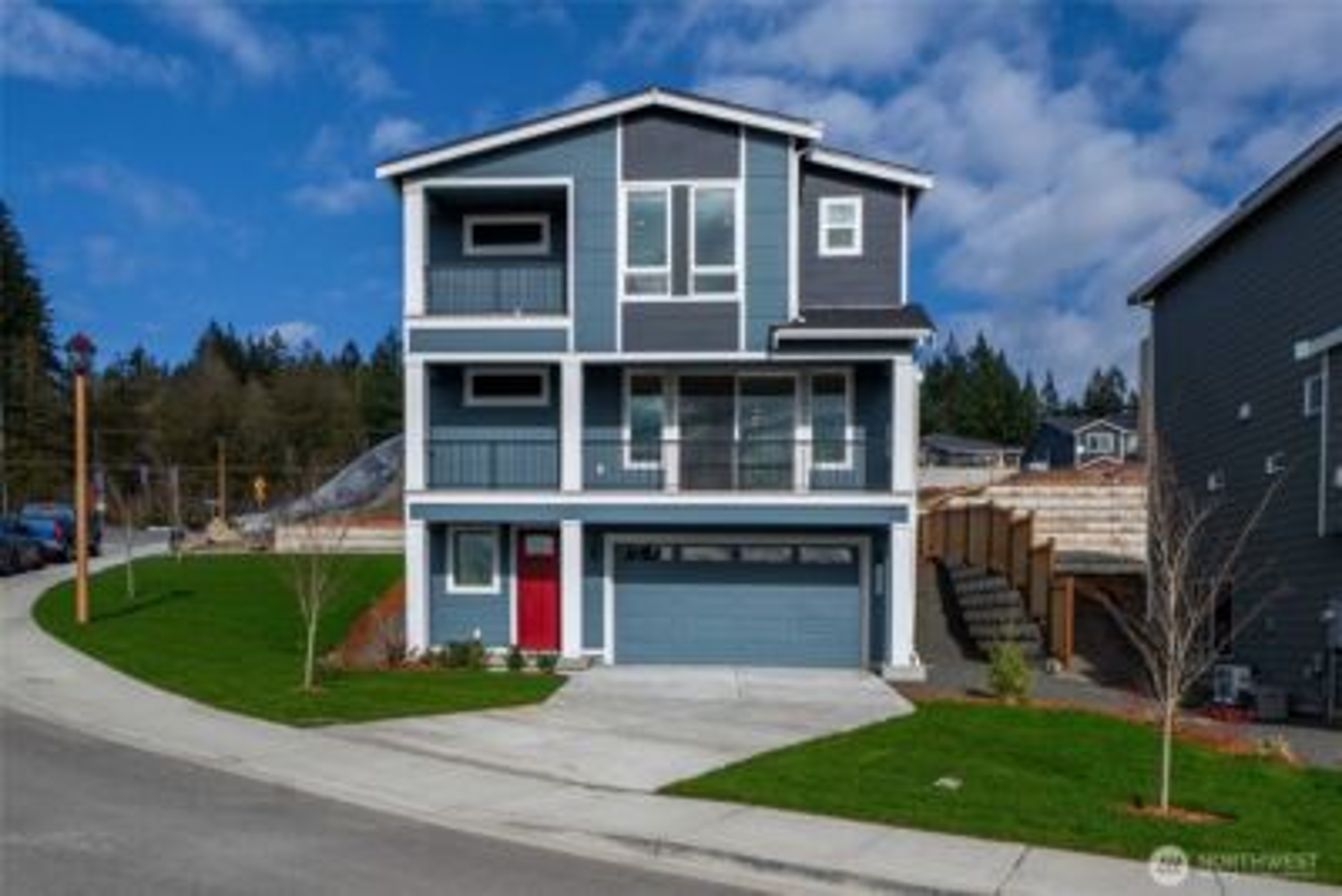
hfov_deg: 81.2
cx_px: 671
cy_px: 448
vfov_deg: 59.5
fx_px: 783
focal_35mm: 21
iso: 80
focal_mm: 21
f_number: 7.1
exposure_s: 1/250
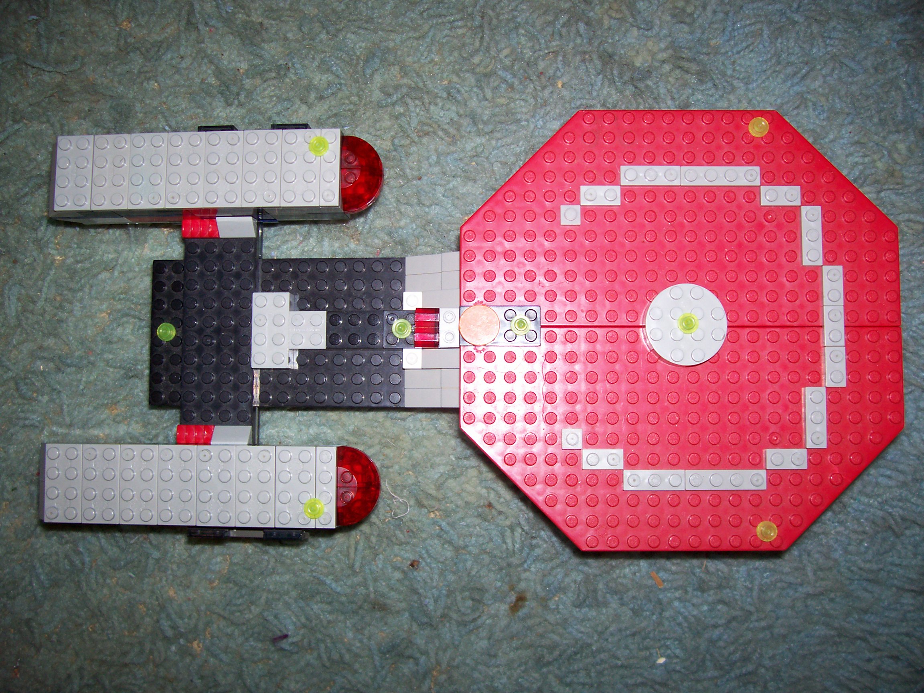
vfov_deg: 41.8
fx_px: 908
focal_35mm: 34
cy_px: 346
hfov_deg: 54.0
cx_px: 462
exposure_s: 1/64
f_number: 2.7
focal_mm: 5.6
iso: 80
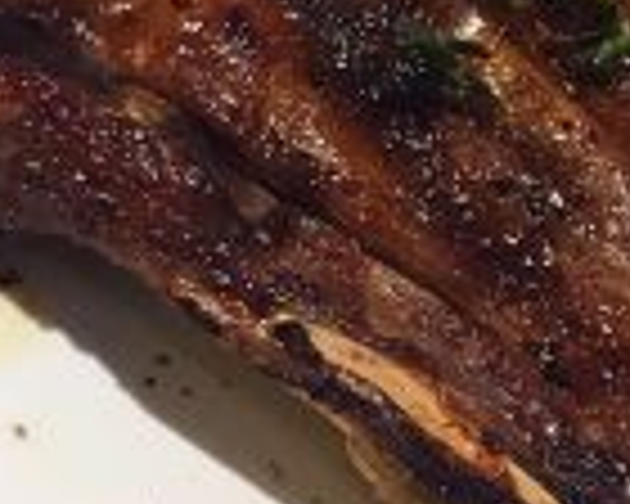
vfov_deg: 10.6
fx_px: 2648
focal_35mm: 142
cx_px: -562
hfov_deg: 12.3
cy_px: -205
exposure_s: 1/33
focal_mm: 4.15
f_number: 2.2
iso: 100
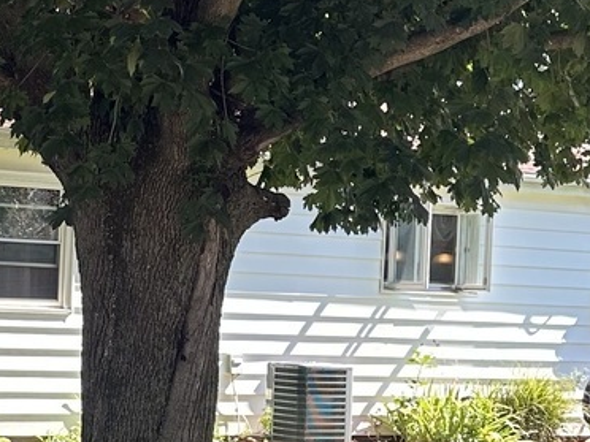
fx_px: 1585
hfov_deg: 20.7
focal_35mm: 93
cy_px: 303
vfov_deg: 15.9
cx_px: 71
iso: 80
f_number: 1.78
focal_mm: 6.86
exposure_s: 1/494
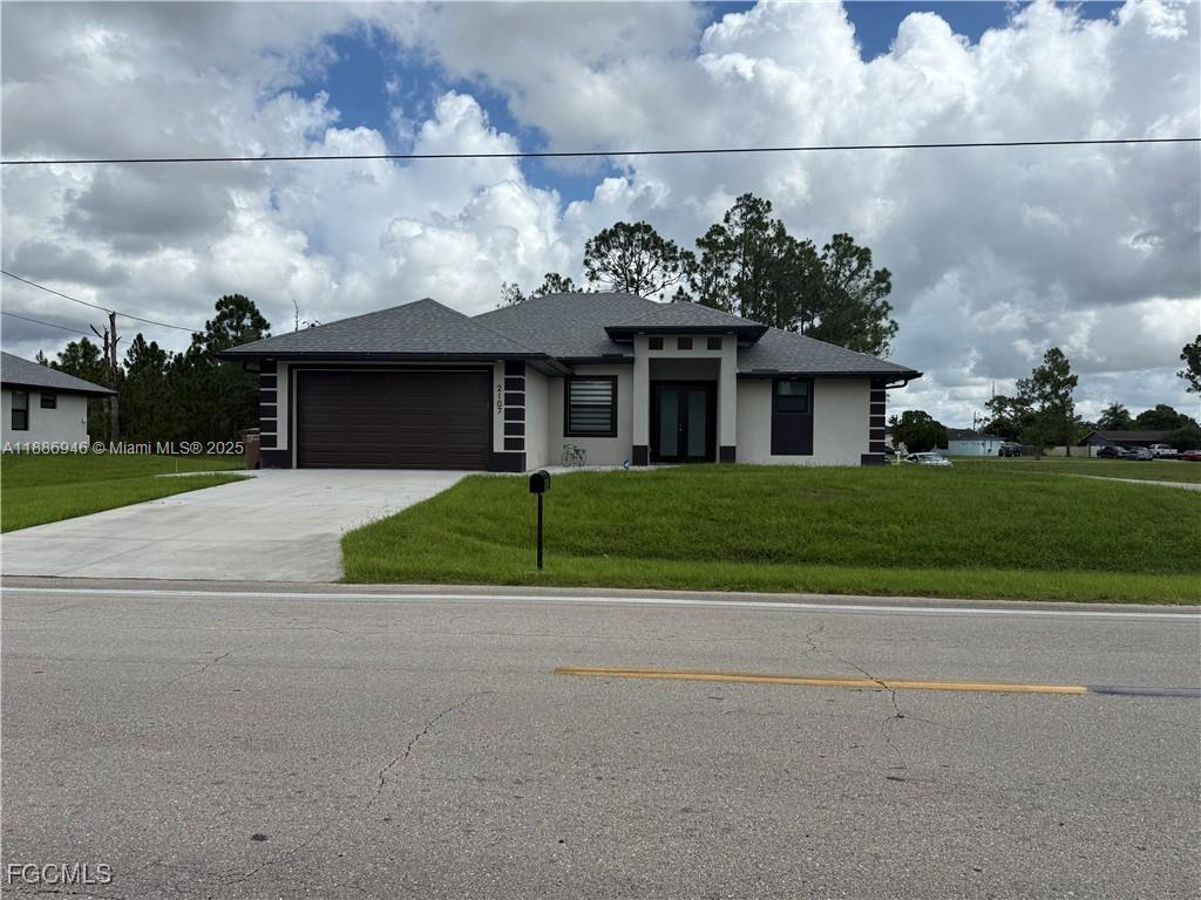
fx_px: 833
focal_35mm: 24
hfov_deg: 71.6
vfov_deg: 56.8
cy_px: 450
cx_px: 600
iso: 80
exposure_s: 1/7353
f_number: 1.78
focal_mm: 6.76
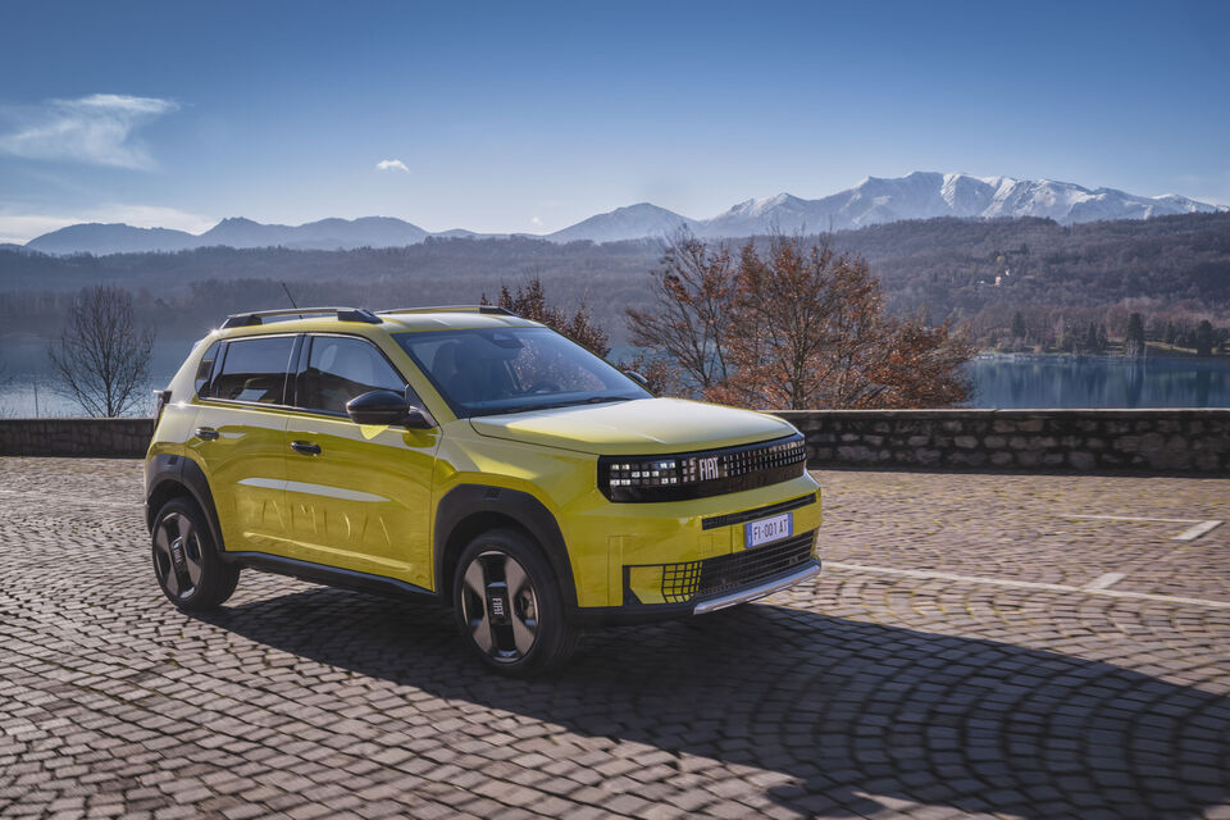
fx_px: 1196
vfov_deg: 37.9
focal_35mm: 35
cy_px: 410
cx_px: 615
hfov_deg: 54.4
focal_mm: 35
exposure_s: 1/100
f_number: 13
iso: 64
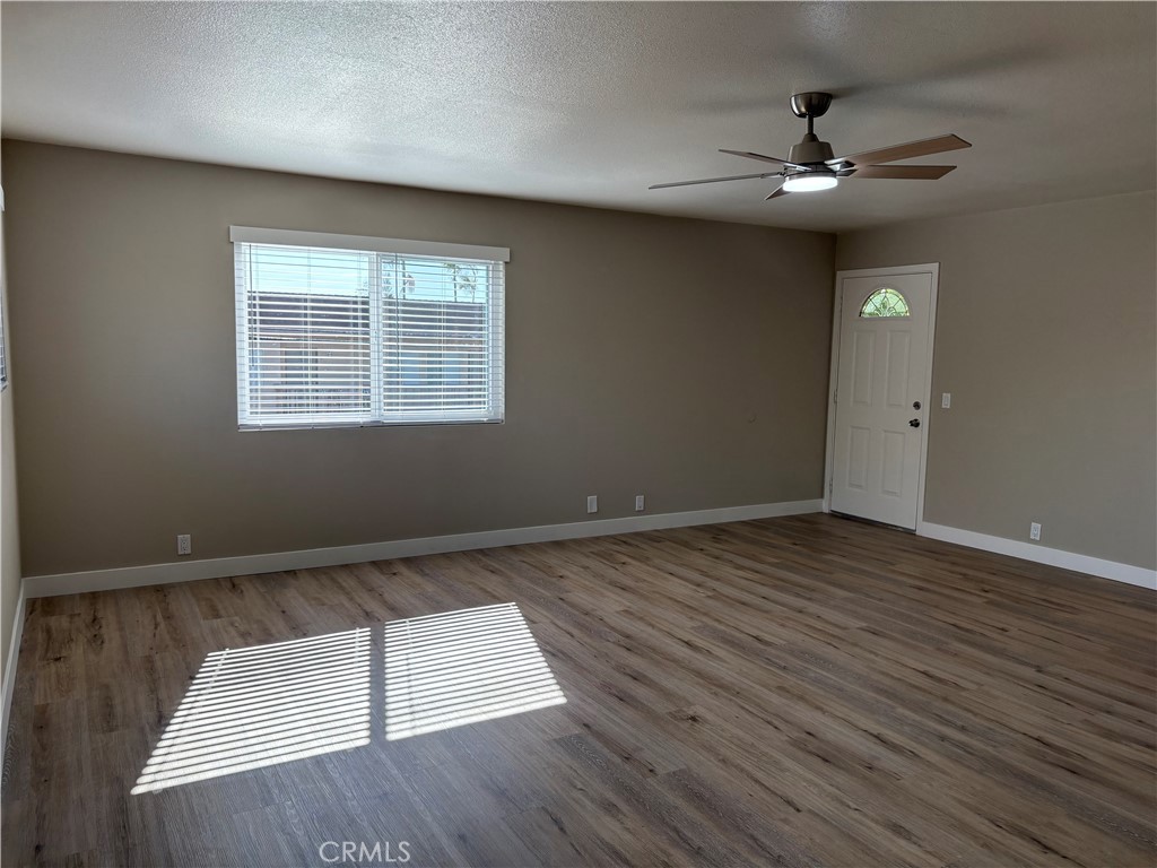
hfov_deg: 67.3
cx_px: 578
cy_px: 434
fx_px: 869
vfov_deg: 53.1
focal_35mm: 26
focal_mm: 5.96
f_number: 1.6
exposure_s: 1/384
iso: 64
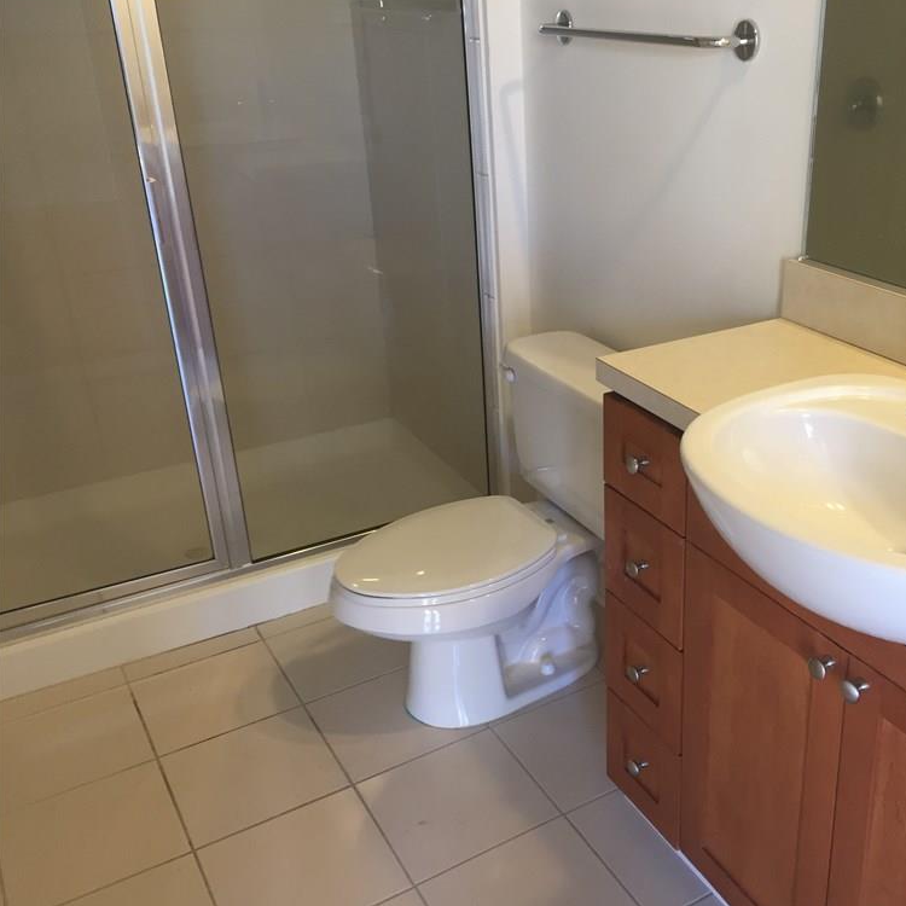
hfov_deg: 46.4
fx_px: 1036
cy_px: 453
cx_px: 615
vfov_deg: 47.2
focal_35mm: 35
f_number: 2.2
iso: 64
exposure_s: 1/30
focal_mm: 4.15
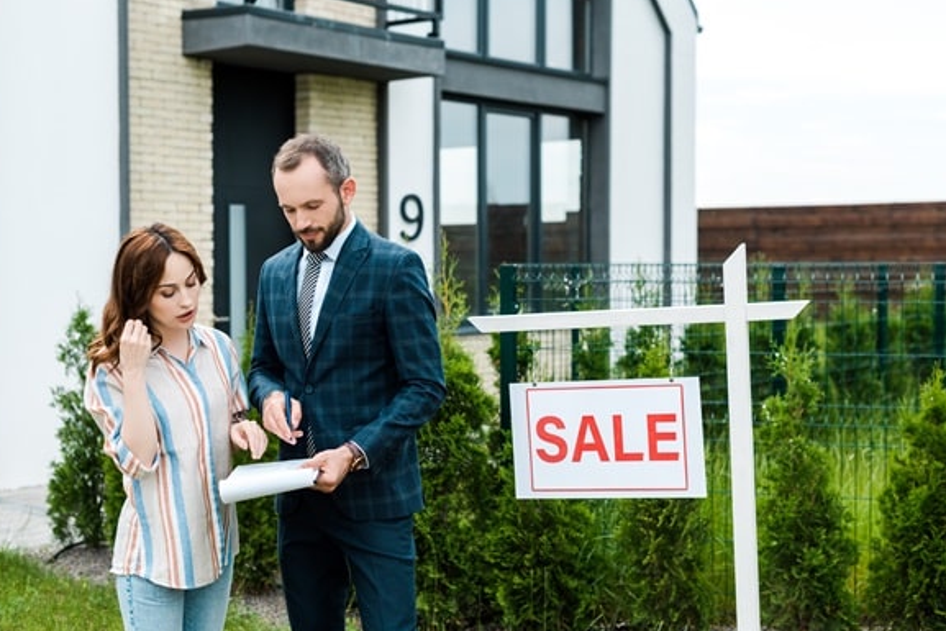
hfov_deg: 38.2
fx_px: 1367
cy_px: 316
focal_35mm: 52
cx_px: 467
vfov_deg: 26.0
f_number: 3.5
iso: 100
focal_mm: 50
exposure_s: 1/800
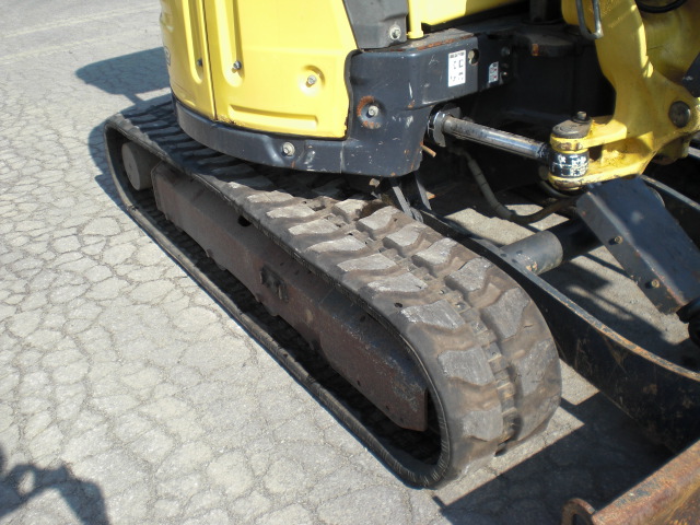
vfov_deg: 37.7
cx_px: 350
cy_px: 262
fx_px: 768
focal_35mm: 38
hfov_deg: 49.0
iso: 64
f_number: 3.1
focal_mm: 6.3
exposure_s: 1/500
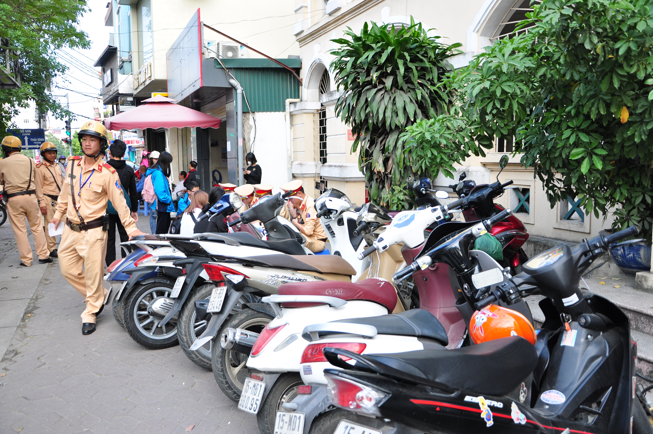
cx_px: 326
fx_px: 571
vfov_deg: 41.6
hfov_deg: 59.6
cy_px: 217
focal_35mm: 32
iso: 500
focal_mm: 21
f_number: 4
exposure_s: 1/200
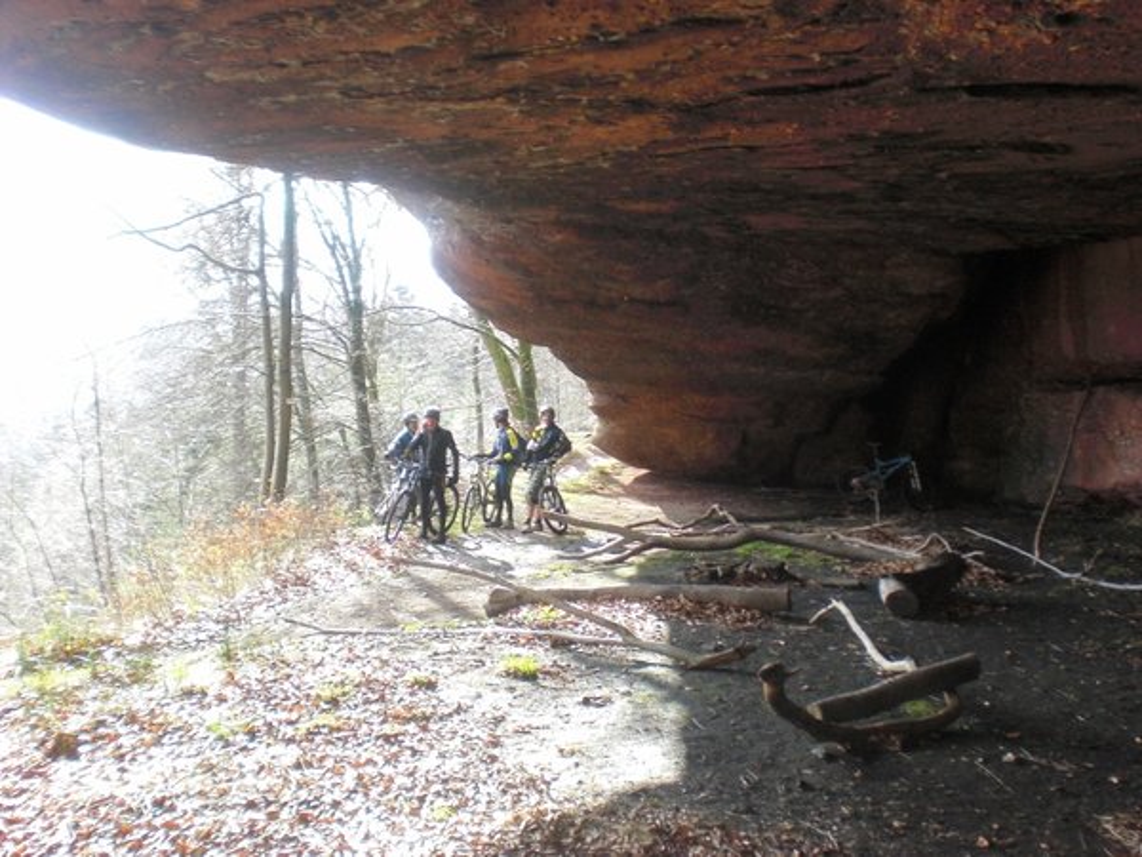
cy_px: 428
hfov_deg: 49.0
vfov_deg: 37.7
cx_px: 571
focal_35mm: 38
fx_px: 1254
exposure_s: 1/100
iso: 100
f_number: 3.1
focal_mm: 6.3
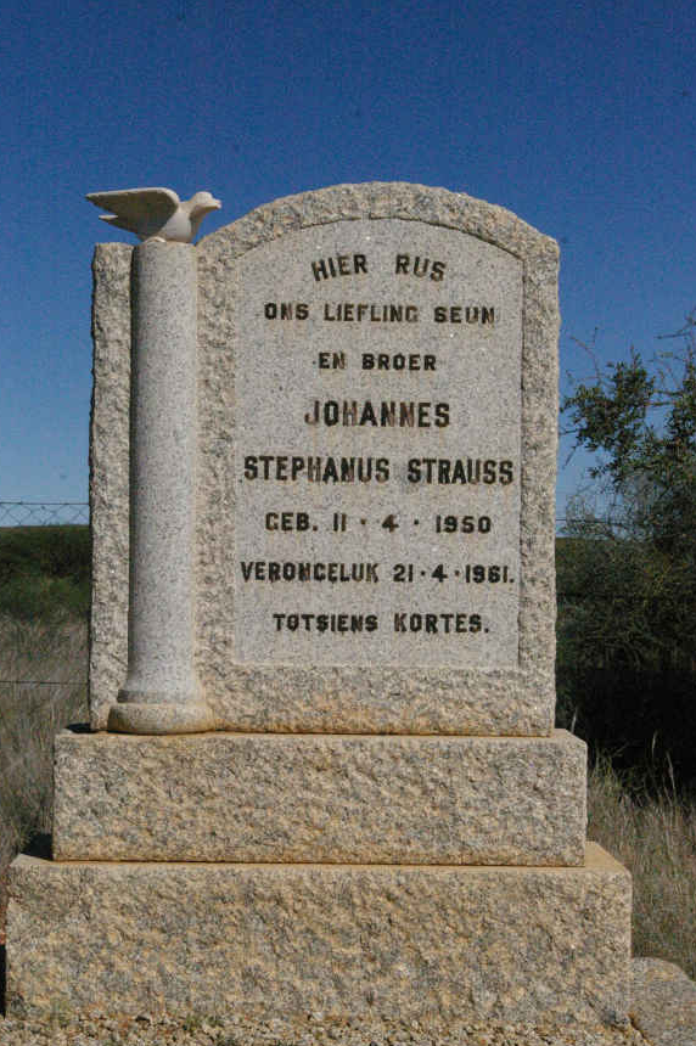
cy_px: 556
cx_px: 349
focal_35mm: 65
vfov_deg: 31.0
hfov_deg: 20.9
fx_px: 1888
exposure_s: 1/4000
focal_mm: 40
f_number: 19
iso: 3200
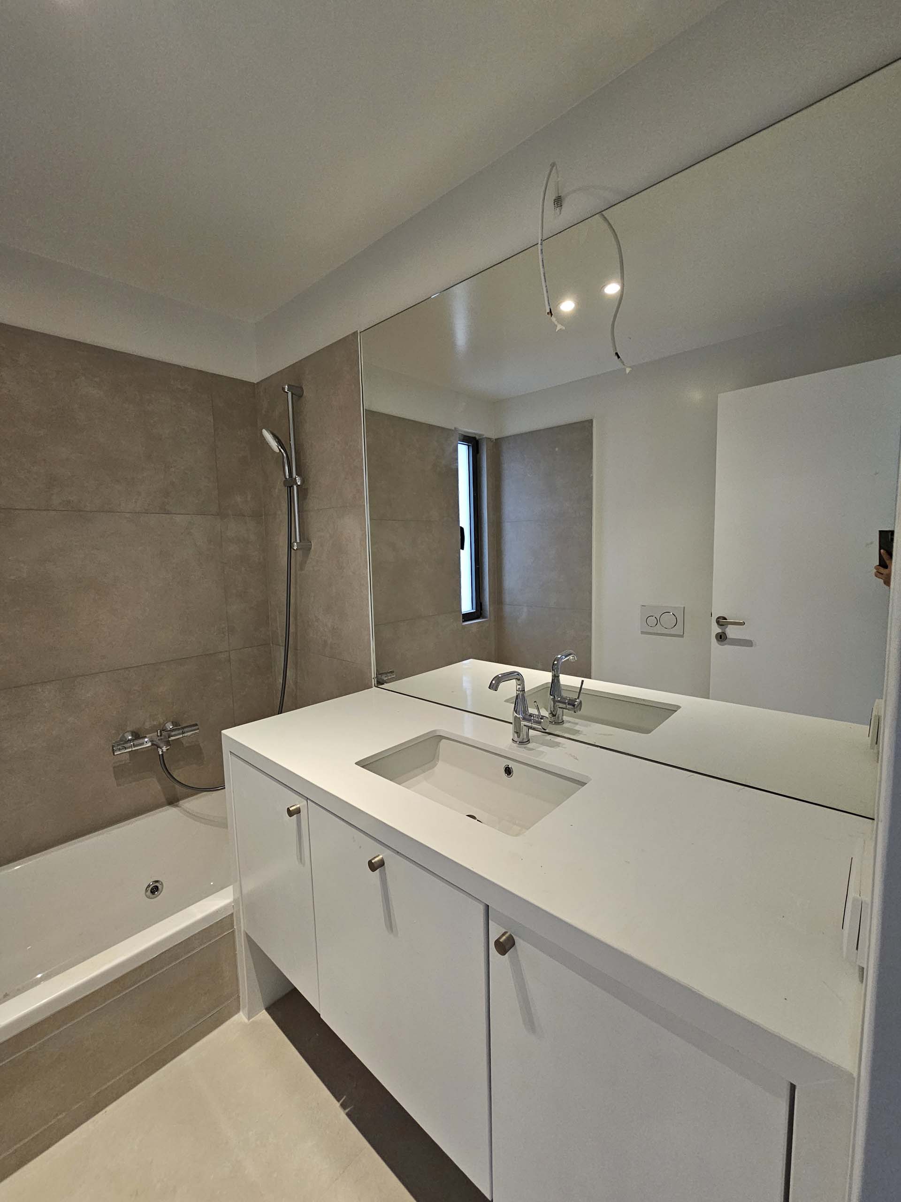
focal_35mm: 13
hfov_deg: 89.9
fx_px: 451
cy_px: 601
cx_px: 450
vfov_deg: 106.2
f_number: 2.2
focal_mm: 2.2
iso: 200
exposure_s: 1/71
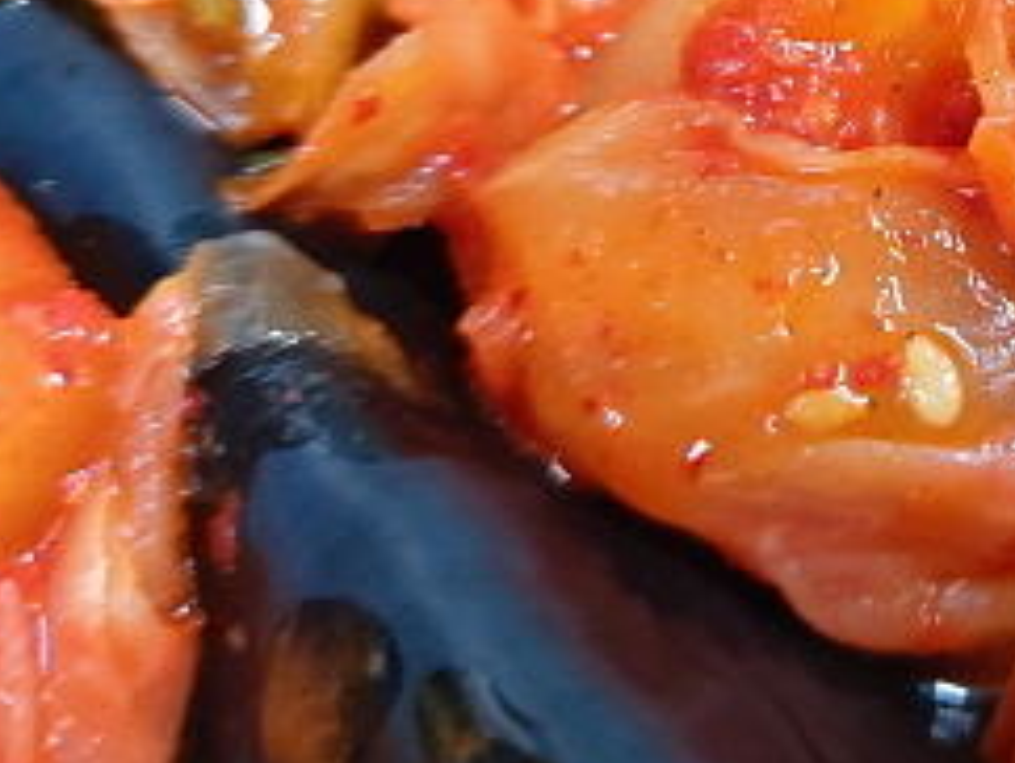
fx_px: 1937
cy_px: 34
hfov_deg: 27.3
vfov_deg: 21.6
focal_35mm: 66
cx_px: 1074
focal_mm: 4.58
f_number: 2
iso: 250
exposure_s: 1/24
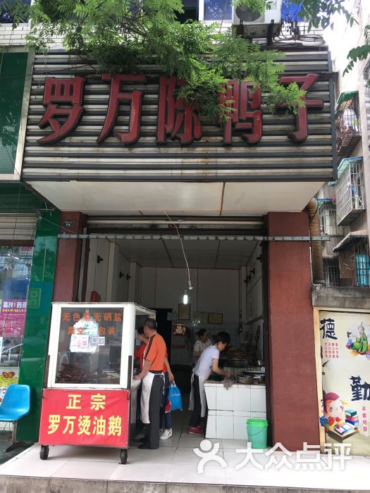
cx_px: 185
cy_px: 246
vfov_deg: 61.7
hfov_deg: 48.2
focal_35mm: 29
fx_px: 413
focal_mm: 4.15
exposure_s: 1/33
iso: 25
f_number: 2.2
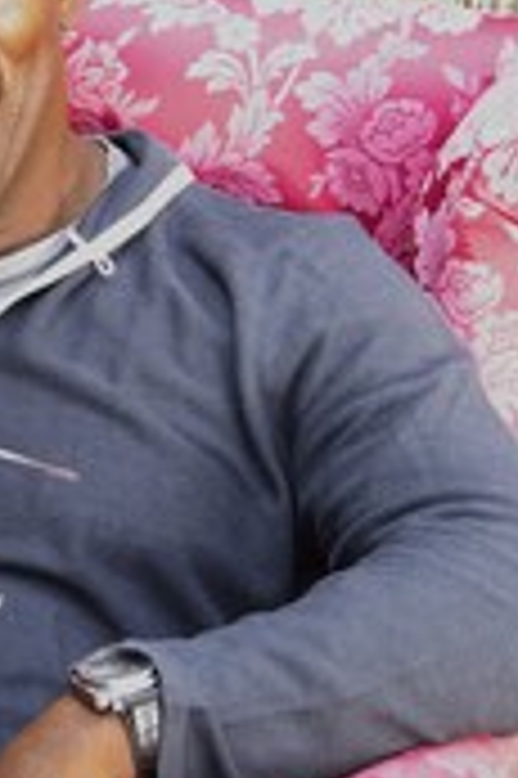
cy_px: 445
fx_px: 3377
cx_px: -63
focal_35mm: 156
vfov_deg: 13.2
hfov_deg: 8.7
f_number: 6.7
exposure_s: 1/60
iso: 400
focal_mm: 45
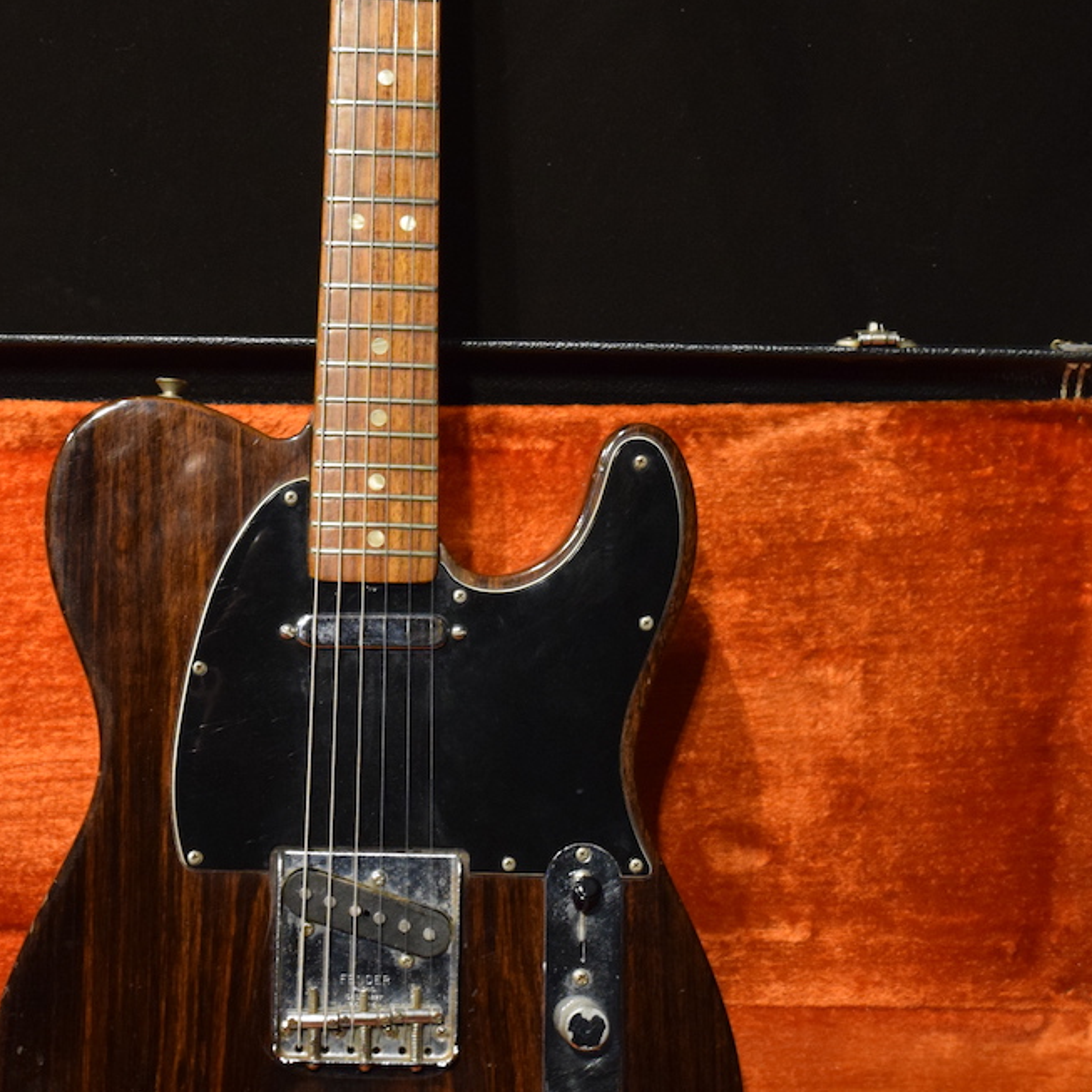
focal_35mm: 85
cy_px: 256
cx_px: 375
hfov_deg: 20.3
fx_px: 3033
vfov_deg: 20.2
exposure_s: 1/30
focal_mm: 29
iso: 2000
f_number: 4.2
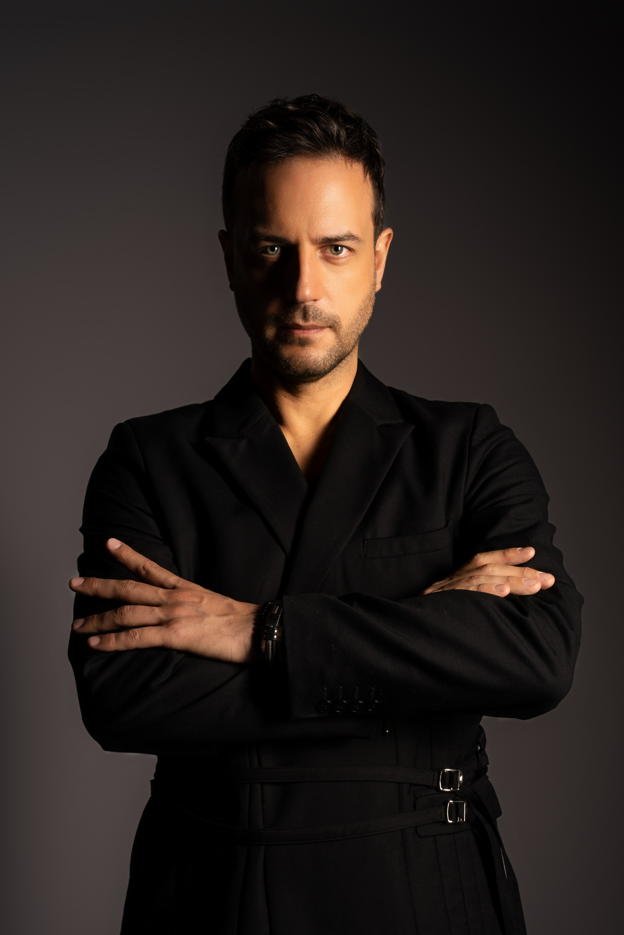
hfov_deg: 29.7
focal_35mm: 45
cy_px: 468
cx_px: 312
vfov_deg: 43.3
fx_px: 1178
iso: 100
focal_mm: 45.3
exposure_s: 1/160
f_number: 11
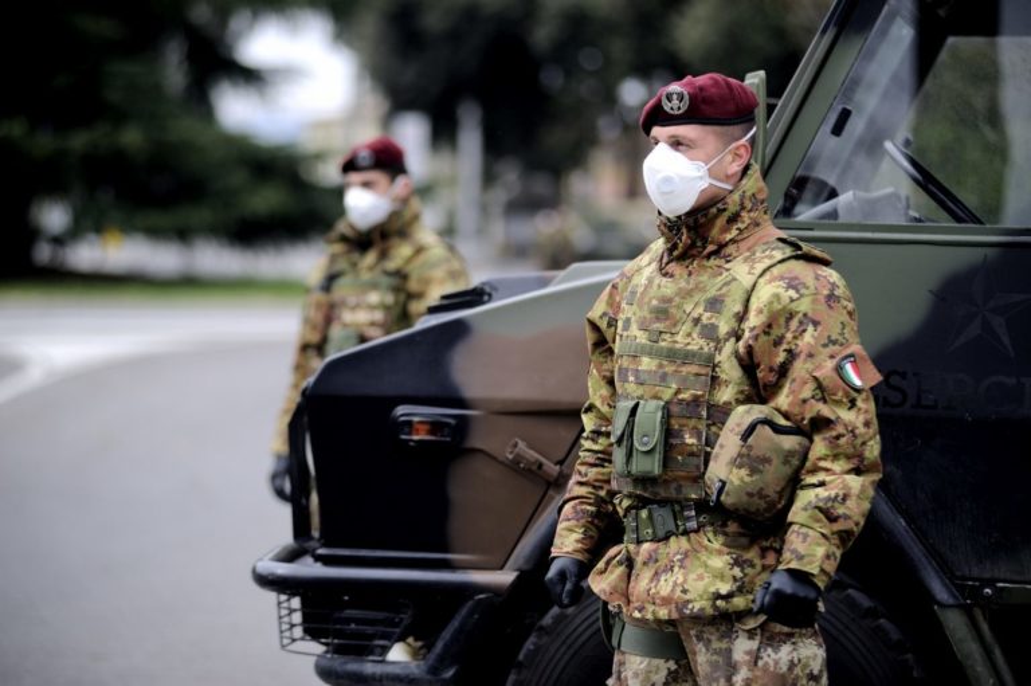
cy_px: 343
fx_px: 3864
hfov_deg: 15.2
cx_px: 516
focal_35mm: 135
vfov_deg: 10.1
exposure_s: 1/800
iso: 200
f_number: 2.8
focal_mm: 135
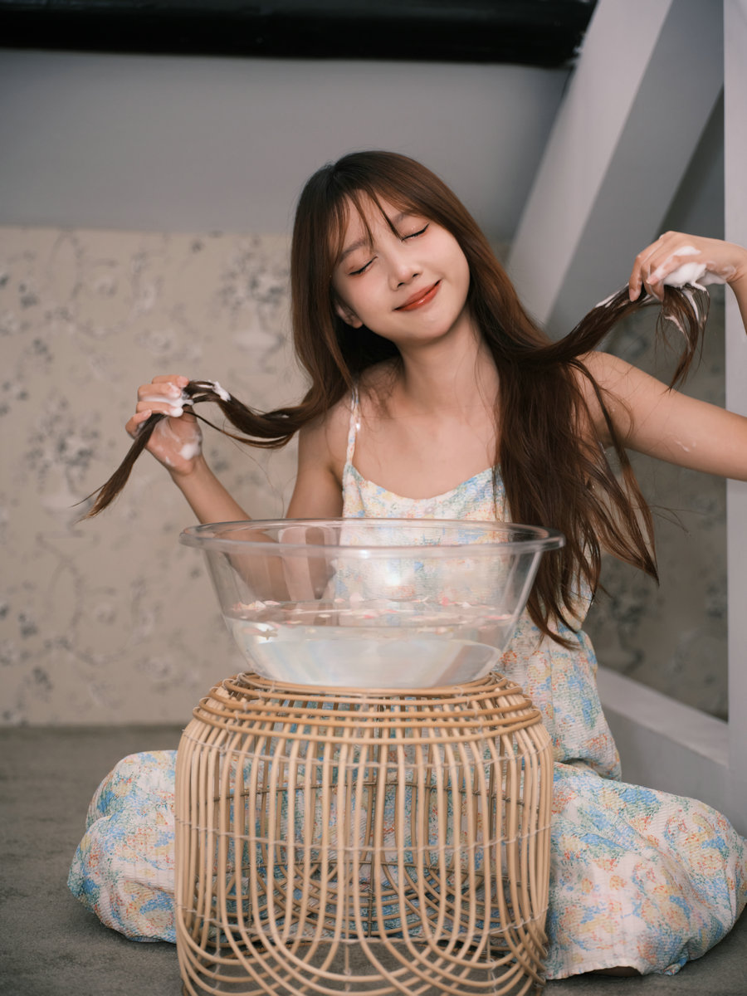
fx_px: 2273
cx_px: 374
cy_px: 498
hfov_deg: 18.7
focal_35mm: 79
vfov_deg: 24.7
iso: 500
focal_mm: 100
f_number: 4
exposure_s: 1/125
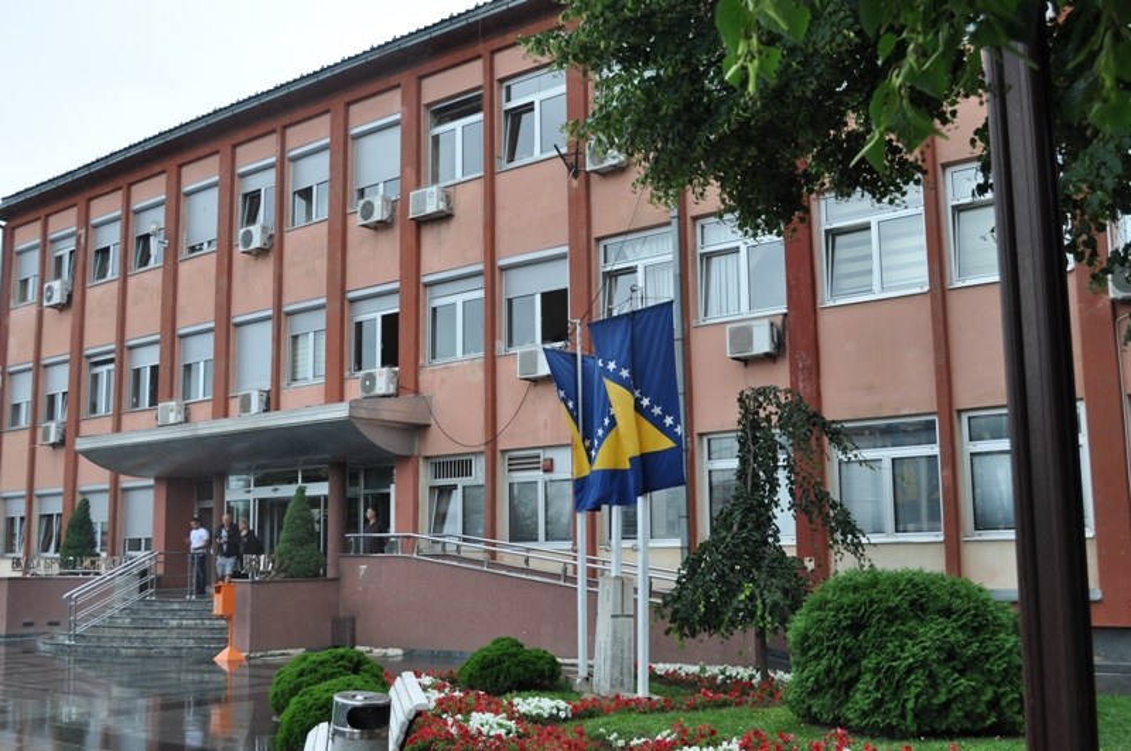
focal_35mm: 36
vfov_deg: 36.8
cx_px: 566
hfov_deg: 53.2
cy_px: 376
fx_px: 1129
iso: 200
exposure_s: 1/160
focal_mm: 24
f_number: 6.3
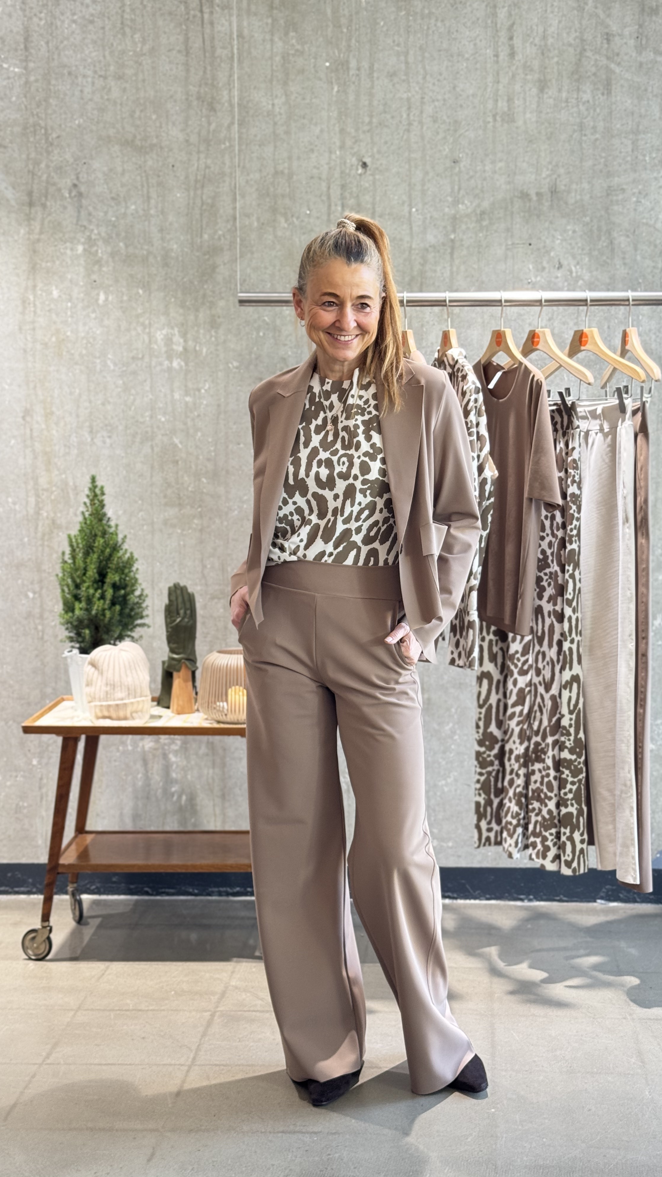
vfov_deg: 39.2
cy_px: 583
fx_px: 1654
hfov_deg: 22.6
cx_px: 395
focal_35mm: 53
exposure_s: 1/50
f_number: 1.78
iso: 125
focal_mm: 6.76
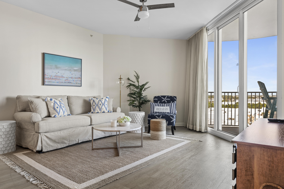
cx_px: 142
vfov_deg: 53.1
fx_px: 189
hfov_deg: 73.7
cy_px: 94
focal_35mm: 24
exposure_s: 1/4
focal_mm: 24
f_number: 7.1
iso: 200
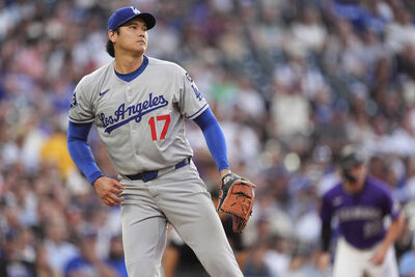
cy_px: 138
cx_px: 208
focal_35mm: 600
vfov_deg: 2.3
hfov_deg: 3.4
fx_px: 6919
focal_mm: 600
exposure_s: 1/2000
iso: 3200
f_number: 4
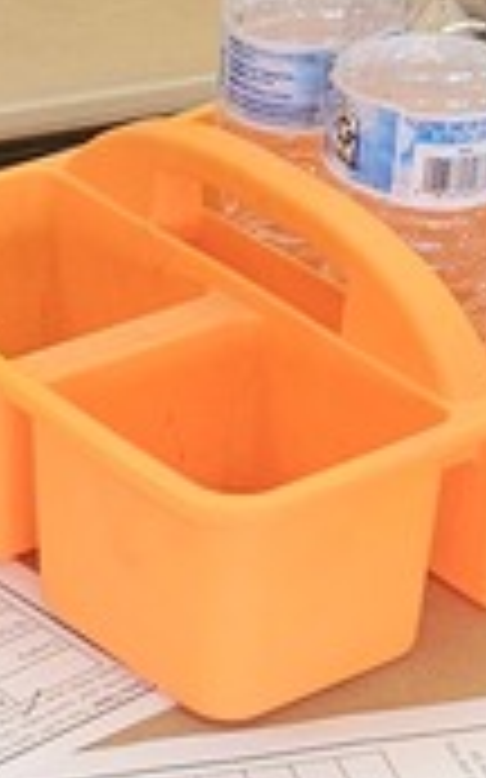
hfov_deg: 9.0
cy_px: 711
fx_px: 3054
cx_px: -32
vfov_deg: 14.4
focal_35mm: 144
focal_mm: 5.4
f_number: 1.8
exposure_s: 1/120
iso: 100
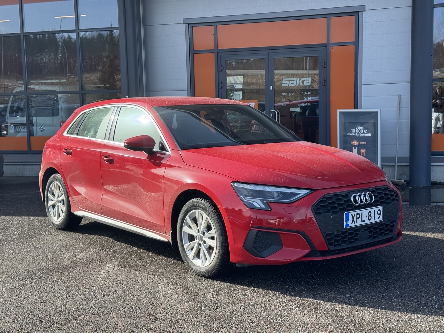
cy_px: 166
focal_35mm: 48
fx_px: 616
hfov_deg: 39.7
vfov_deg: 30.3
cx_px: 222
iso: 64
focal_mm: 6.76
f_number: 1.78
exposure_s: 1/1560
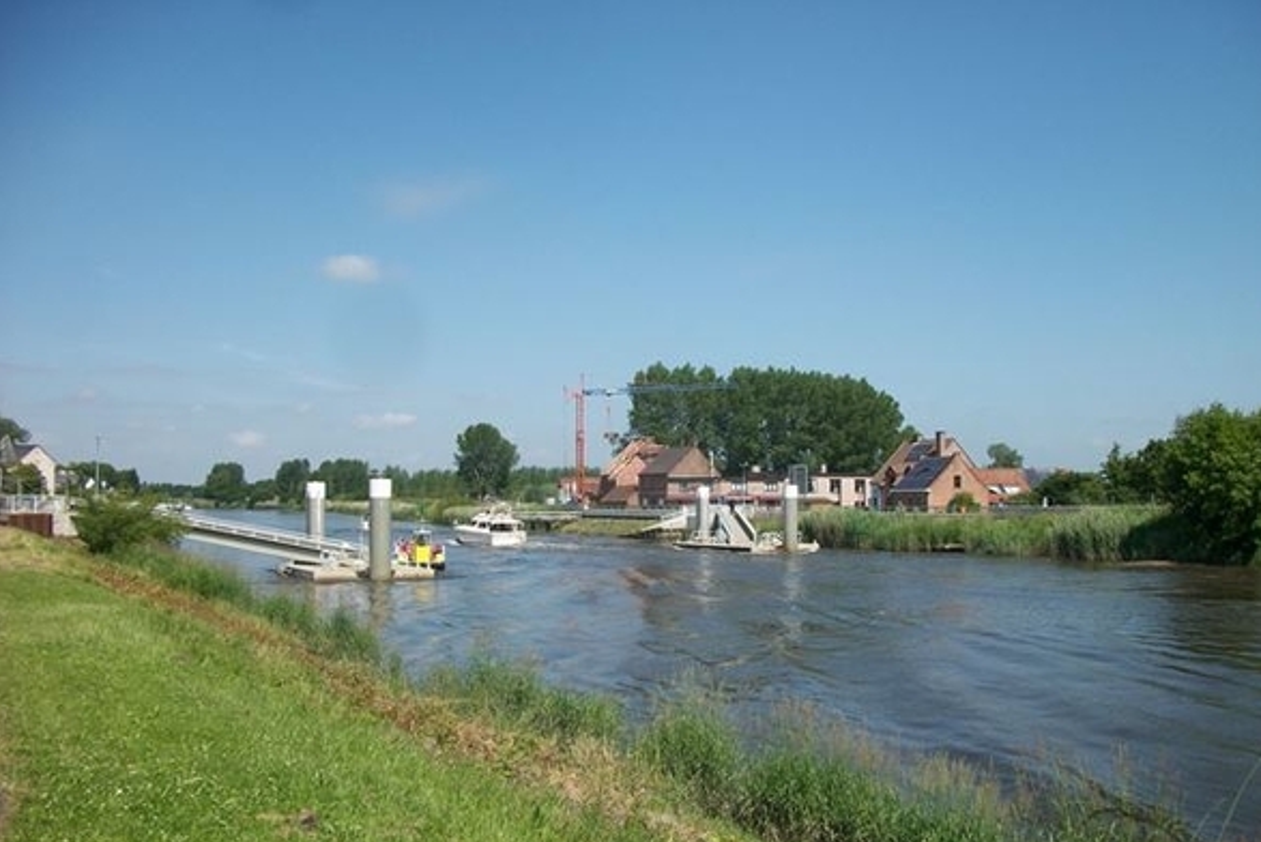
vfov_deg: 38.8
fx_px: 1191
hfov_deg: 55.8
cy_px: 481
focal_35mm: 34
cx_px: 642
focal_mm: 5.7
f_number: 8.8
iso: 80
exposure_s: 1/200
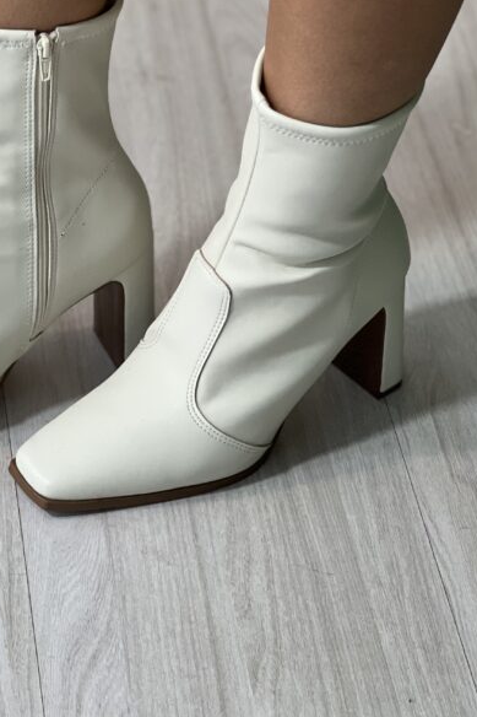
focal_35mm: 128
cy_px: 211
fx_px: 2545
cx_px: 115
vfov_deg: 16.0
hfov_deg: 10.7
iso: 160
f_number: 2.8
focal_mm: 9
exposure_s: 1/120
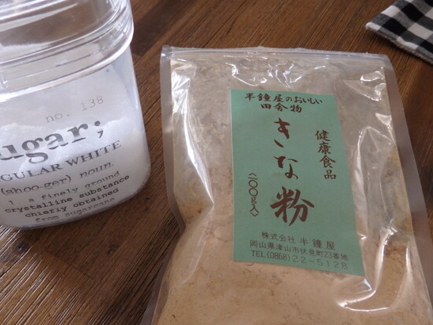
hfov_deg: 56.6
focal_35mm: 32
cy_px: 199
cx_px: 187
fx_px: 400
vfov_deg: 43.9
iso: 320
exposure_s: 1/30
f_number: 3
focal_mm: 4.5
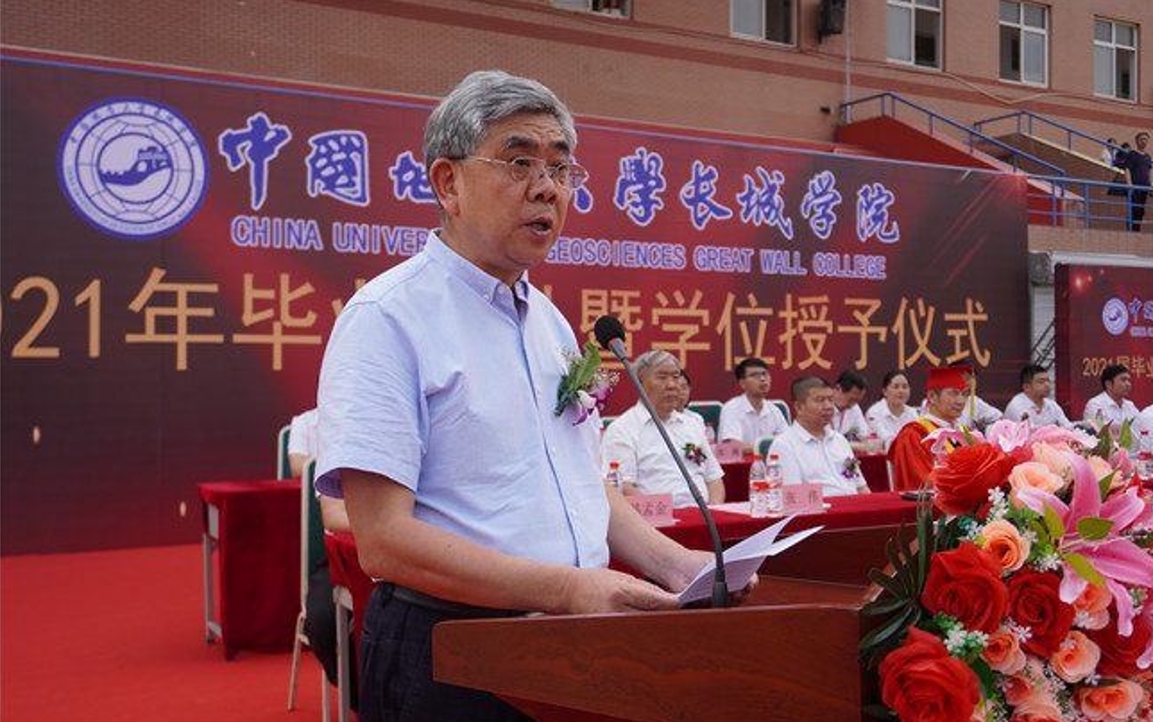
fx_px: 1163
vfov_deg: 34.5
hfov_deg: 52.7
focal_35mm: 37
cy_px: 357
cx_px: 580
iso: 160
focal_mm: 24
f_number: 4.5
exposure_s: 1/200
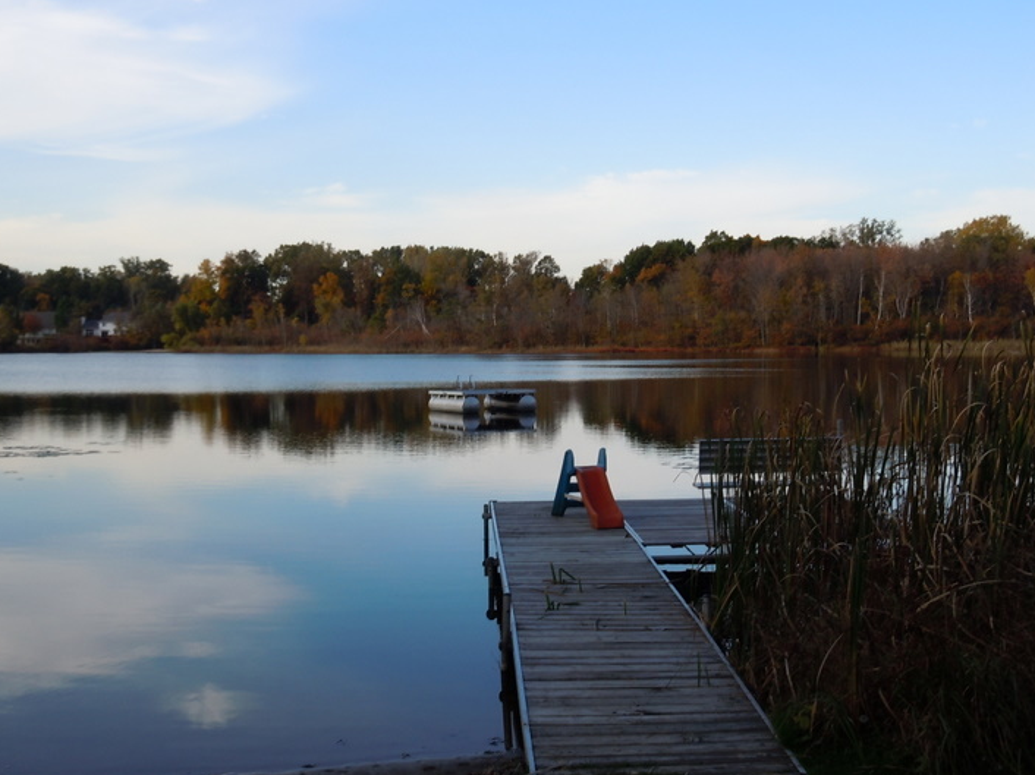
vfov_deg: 28.5
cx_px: 459
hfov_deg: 37.5
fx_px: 1524
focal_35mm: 51
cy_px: 403
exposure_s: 1/320
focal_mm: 8.1
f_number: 4.6
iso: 100
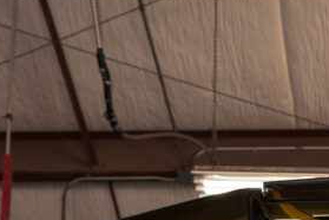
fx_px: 1544
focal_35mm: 169
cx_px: 460
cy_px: 383
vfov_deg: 7.9
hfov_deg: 11.7
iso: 1000
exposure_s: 1/125
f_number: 4.5
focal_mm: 35
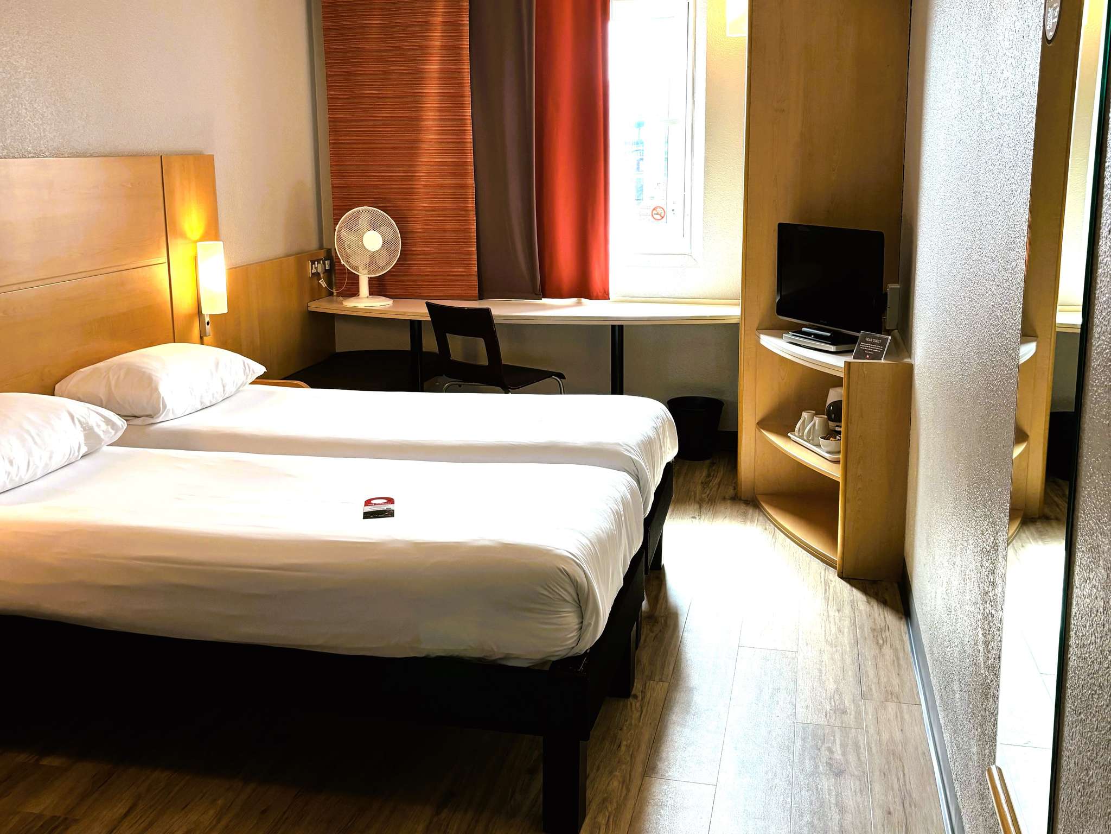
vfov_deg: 53.1
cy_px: 417
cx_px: 556
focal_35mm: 26
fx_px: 834
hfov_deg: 67.3
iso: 100
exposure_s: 1/100
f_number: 1.6
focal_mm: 5.96
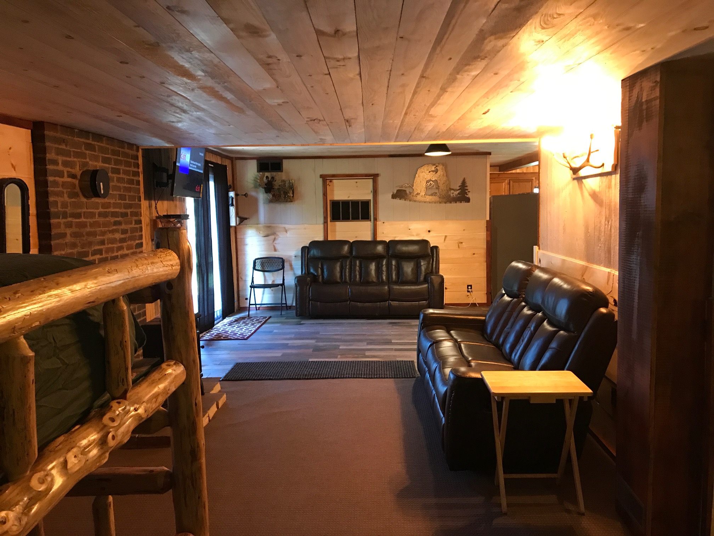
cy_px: 268
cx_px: 357
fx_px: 578
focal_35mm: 28
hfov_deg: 63.4
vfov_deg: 49.7
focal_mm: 3.99
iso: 100
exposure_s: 1/9
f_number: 1.8
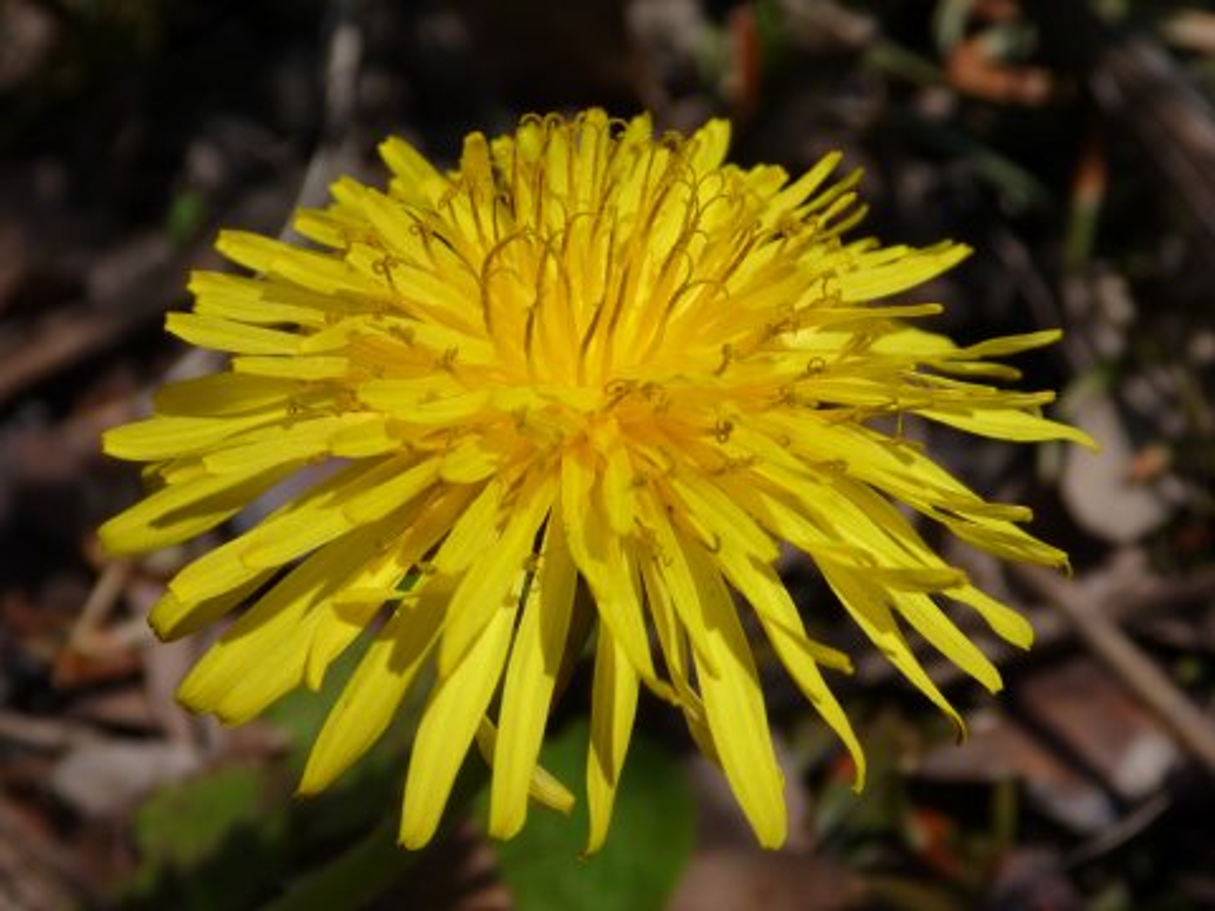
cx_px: 608
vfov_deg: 26.6
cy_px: 456
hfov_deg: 34.9
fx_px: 1930
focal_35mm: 55
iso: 80
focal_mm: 9.8
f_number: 4.9
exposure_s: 1/640
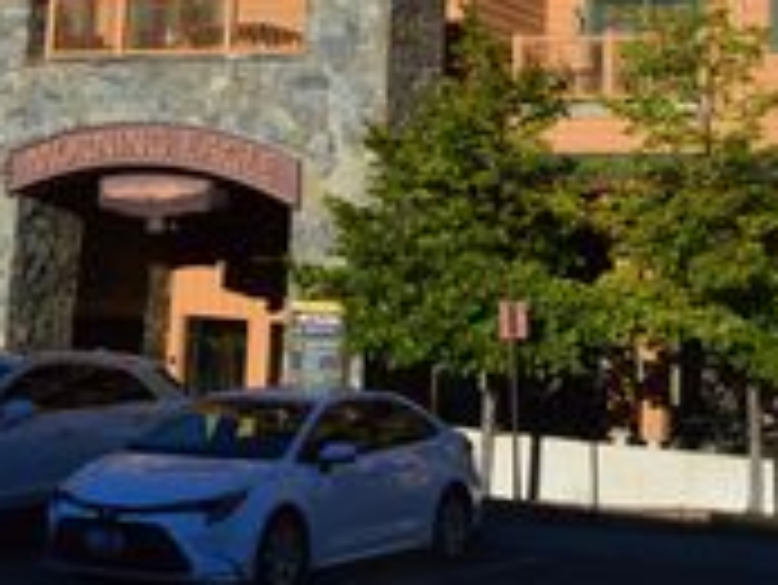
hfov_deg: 25.5
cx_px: 148
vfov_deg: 18.5
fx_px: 1687
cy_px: -133
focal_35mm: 75
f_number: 11
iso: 400
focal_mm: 18
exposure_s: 1/400
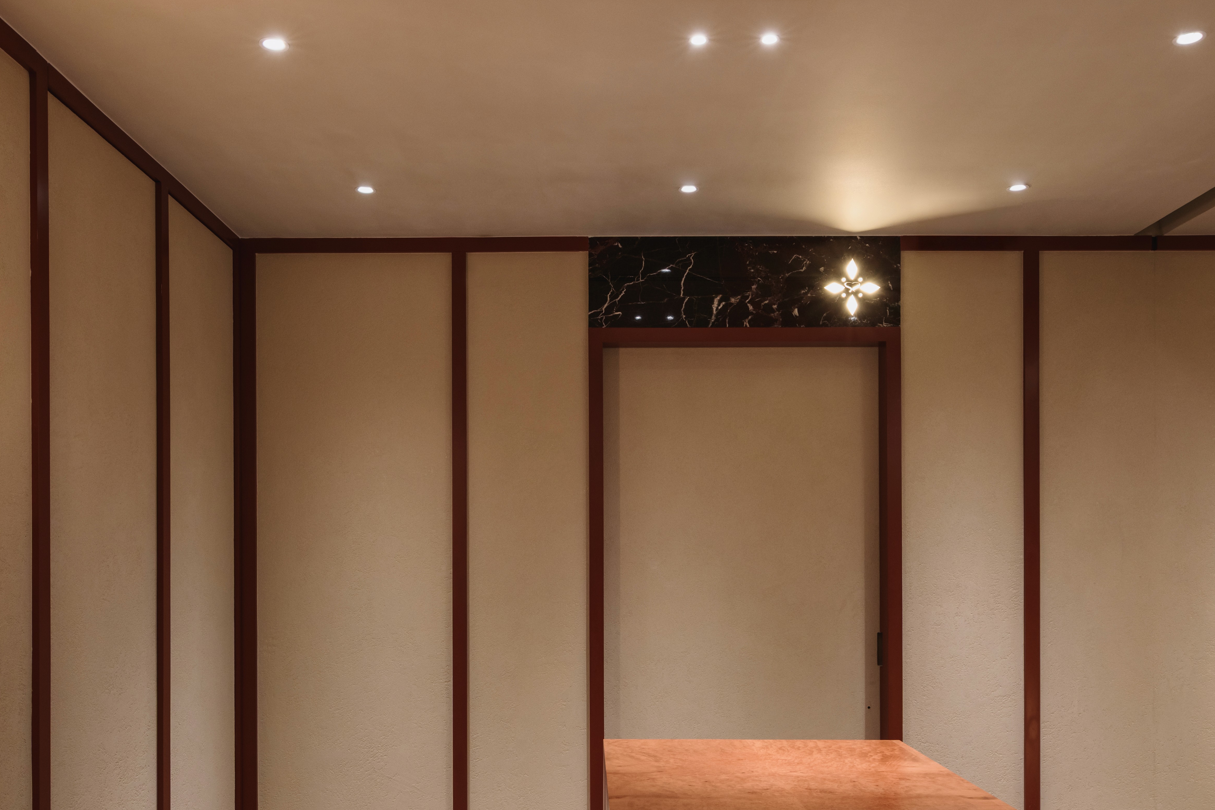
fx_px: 1012
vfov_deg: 43.0
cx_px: 579
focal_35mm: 30
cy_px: 541
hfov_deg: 61.9
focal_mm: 17
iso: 400
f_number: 9
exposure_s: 1/4
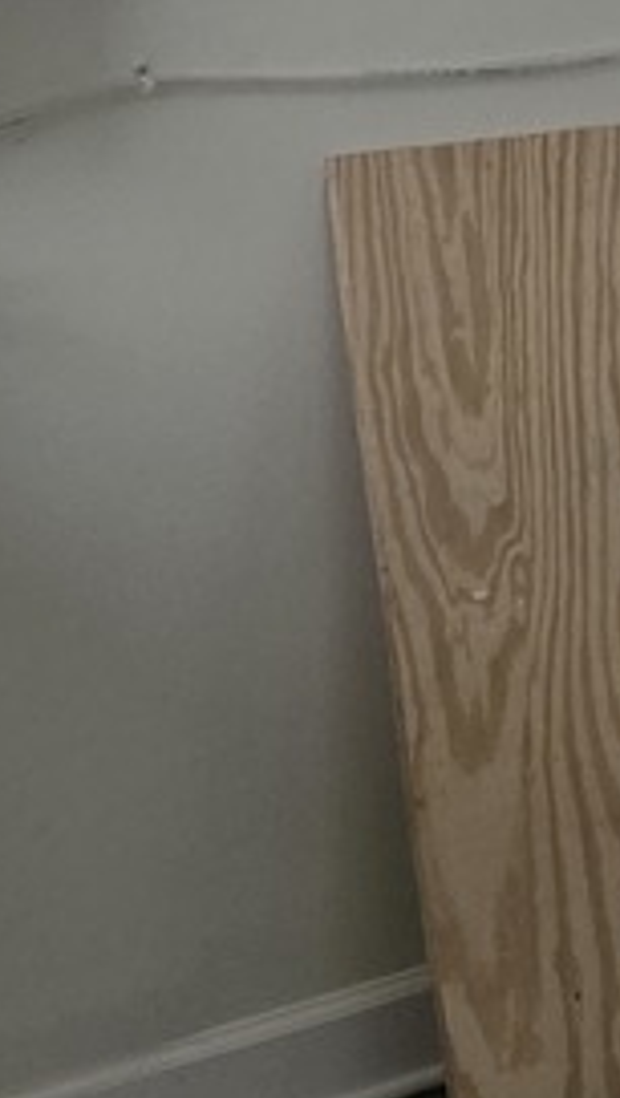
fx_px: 3876
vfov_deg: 16.1
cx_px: 810
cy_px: 292
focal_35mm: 133
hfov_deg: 9.0
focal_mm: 6.3
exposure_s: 1/120
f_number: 1.7
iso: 160
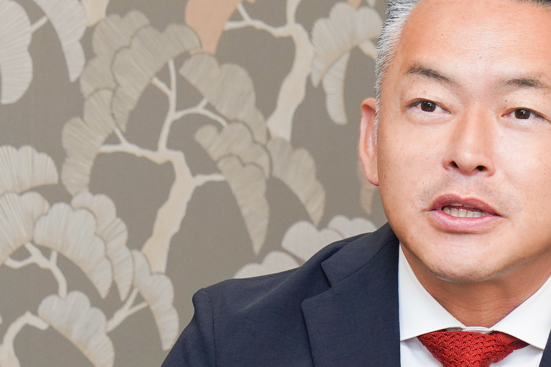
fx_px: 4286
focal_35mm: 280
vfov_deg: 4.9
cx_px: 446
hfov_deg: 7.3
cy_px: 415
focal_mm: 65
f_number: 5.6
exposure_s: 1/60
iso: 500
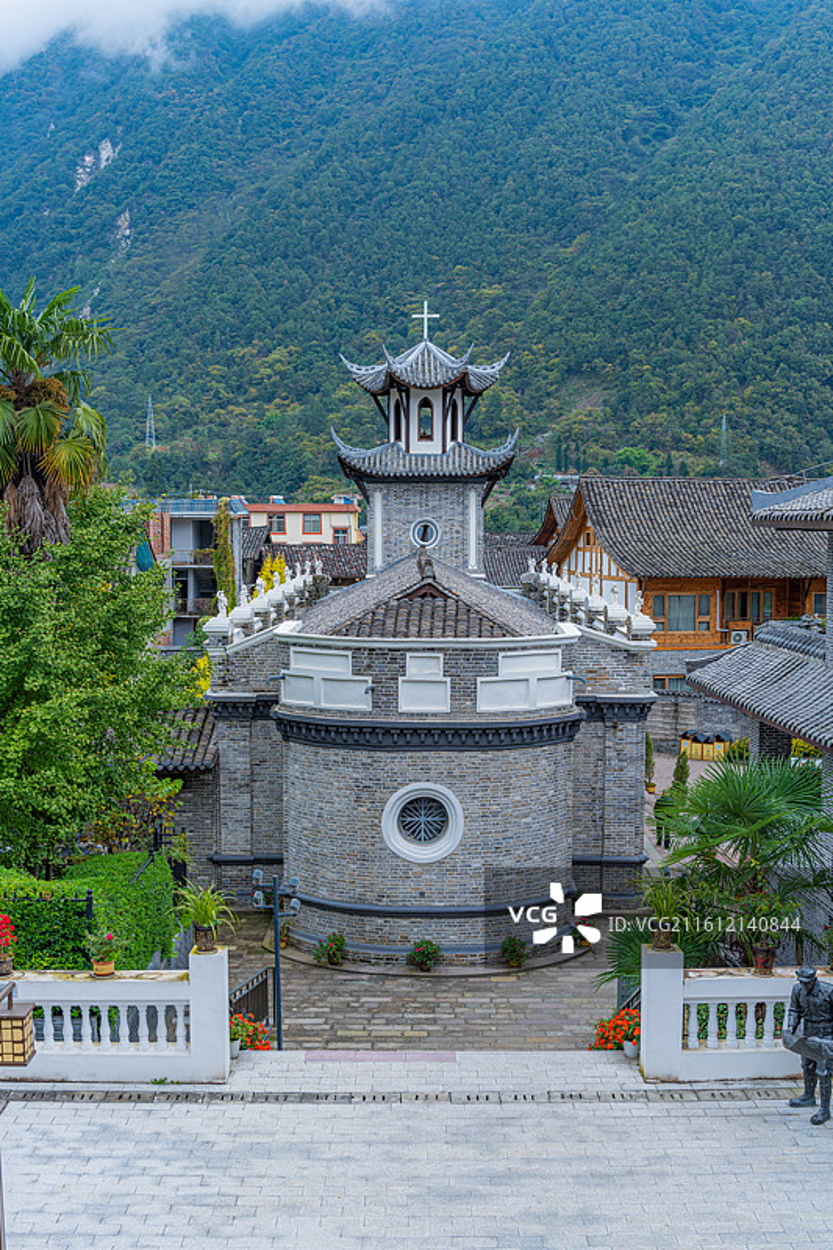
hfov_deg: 35.9
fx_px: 1285
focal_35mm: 37
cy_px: 625
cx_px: 416
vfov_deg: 51.9
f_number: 4
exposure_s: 1/125
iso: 64
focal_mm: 37
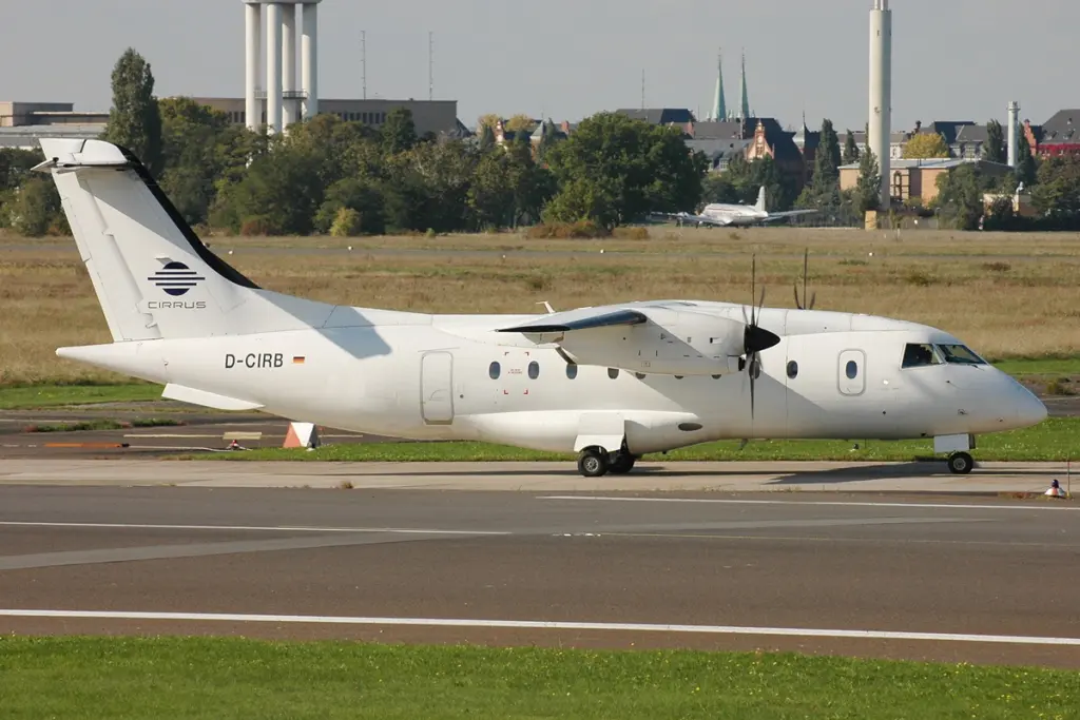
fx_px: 7651
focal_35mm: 255
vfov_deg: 5.4
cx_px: 540
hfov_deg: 8.1
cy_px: 360
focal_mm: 170
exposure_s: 1/640
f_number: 8
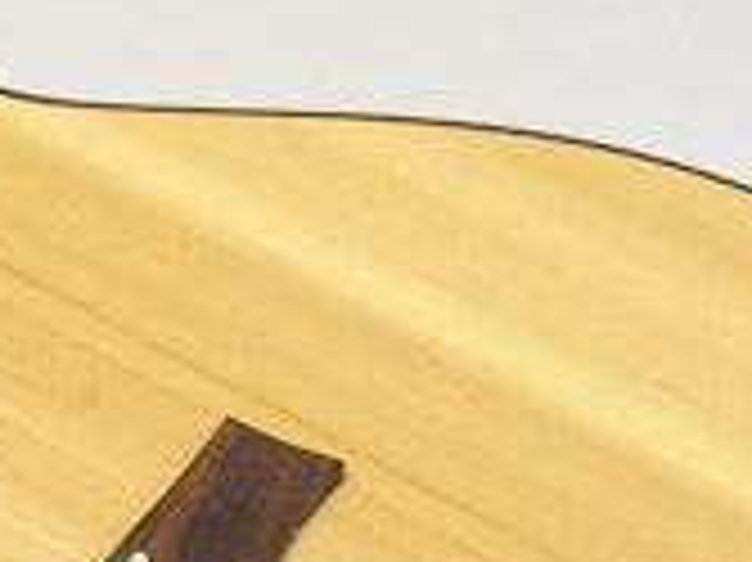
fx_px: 4255
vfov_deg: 7.4
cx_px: -131
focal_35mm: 196
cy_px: 913
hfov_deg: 10.0
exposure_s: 1.5
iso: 400
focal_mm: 34
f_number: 19
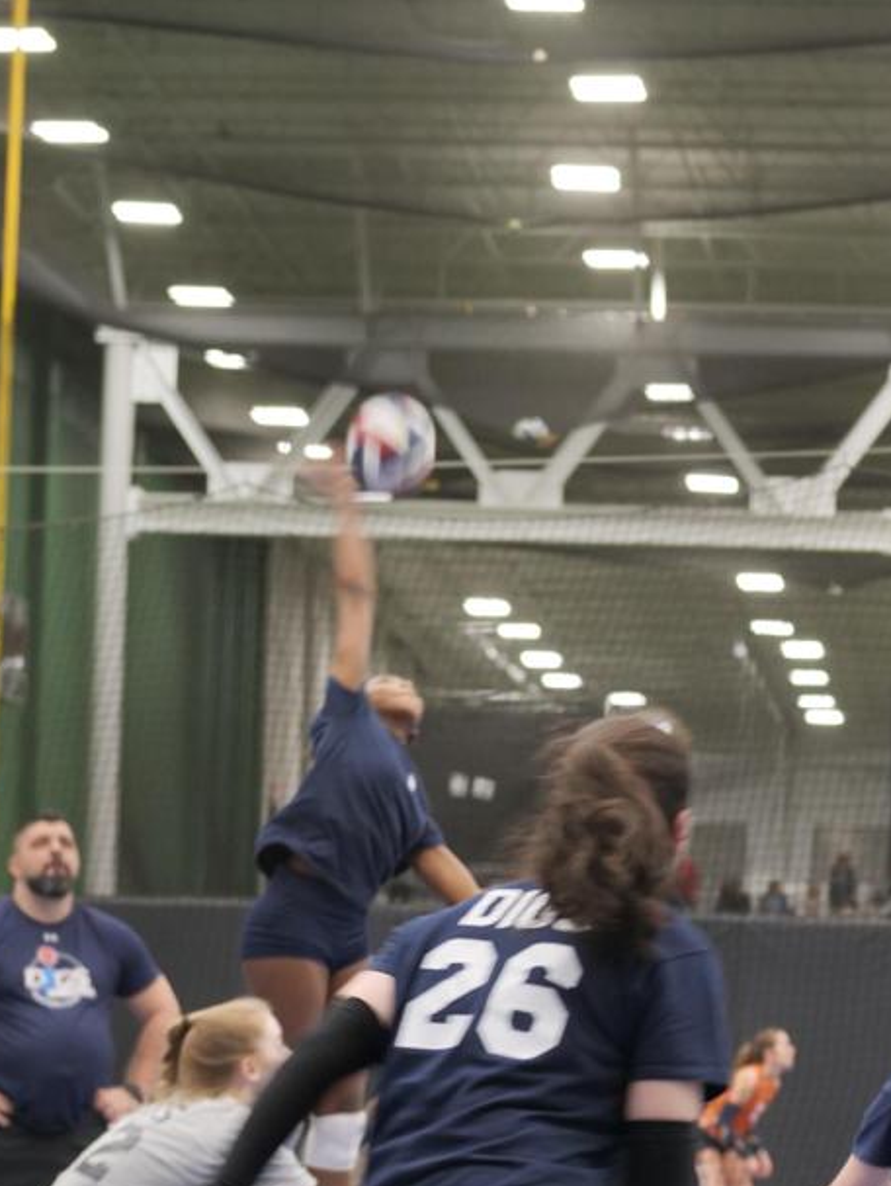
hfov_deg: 10.2
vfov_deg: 13.6
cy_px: 823
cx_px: 535
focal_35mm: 145
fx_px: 4971
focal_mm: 43
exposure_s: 1/100
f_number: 2.8
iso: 1250
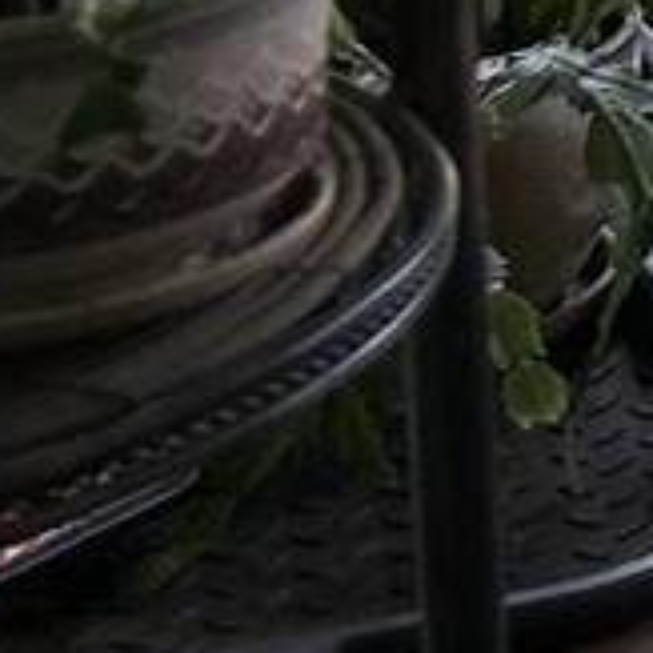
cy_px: -1014
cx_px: 3025
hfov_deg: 5.9
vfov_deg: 7.2
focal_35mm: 226
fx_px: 4823
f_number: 1.5
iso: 40
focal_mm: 5.7
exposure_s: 1/121
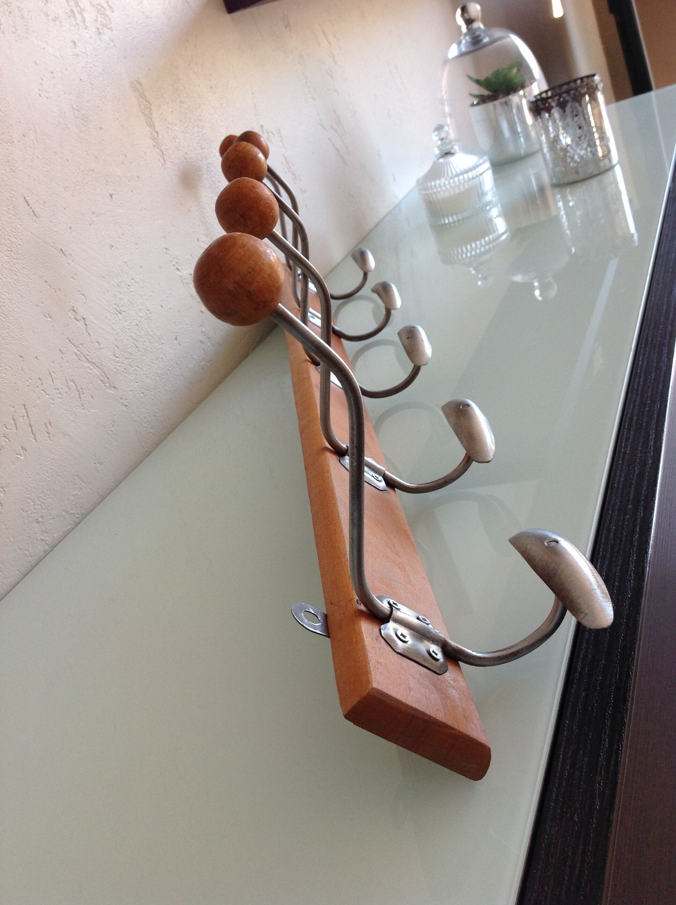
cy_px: 452
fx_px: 914
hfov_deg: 40.6
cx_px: 338
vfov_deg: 52.7
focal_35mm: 35
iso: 80
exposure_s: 1/120
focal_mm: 4.28
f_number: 2.4
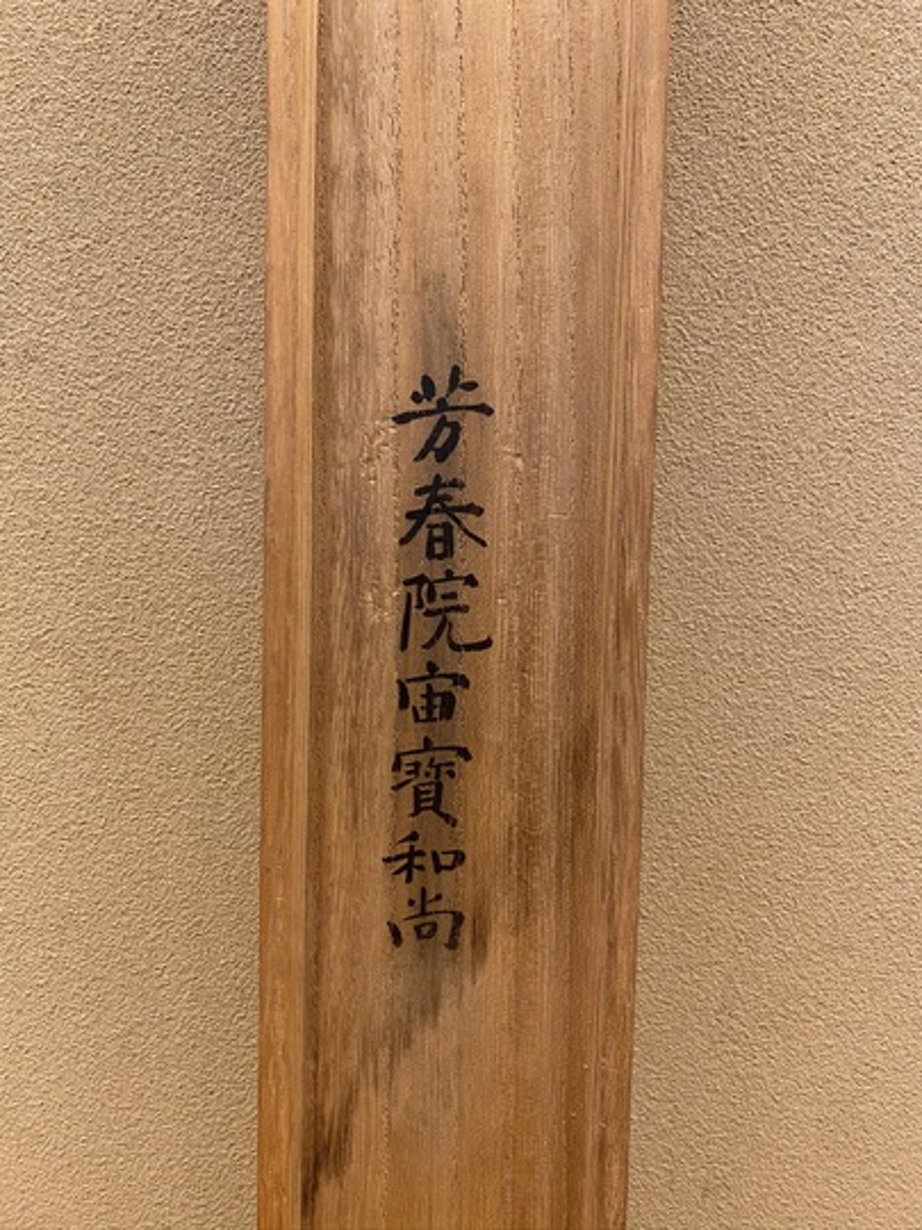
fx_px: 923
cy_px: 615
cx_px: 461
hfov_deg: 53.1
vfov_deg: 67.3
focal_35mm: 26
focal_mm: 4.25
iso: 250
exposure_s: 1/60
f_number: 1.8
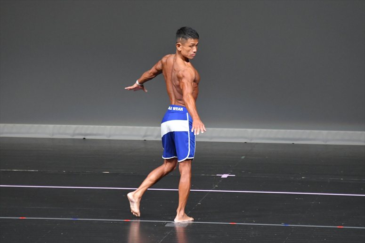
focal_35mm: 345
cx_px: 182
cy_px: 122
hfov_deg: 6.0
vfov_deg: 4.0
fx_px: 3496
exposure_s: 1/400
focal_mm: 230
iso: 5000
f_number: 5.6
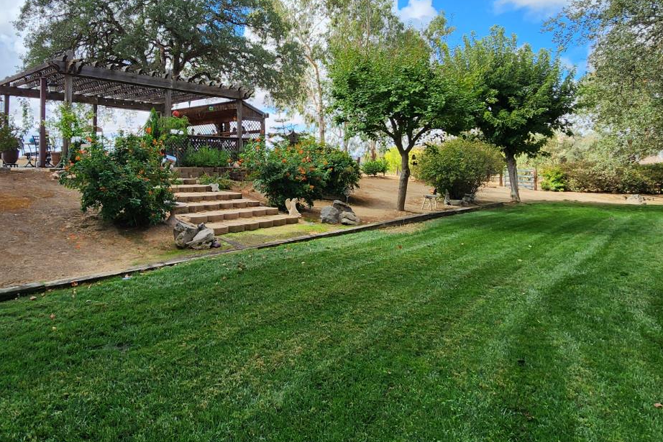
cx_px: 262
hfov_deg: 77.6
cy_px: 130
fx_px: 405
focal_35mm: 22
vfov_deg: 55.4
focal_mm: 2.2
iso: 50
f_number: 2.2
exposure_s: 1/942
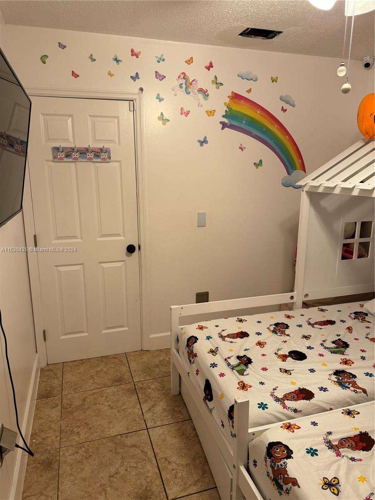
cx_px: 188
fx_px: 347
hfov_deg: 56.8
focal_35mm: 24
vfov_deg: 71.6
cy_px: 250
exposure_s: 1/60
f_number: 1.78
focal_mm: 6.86
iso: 125
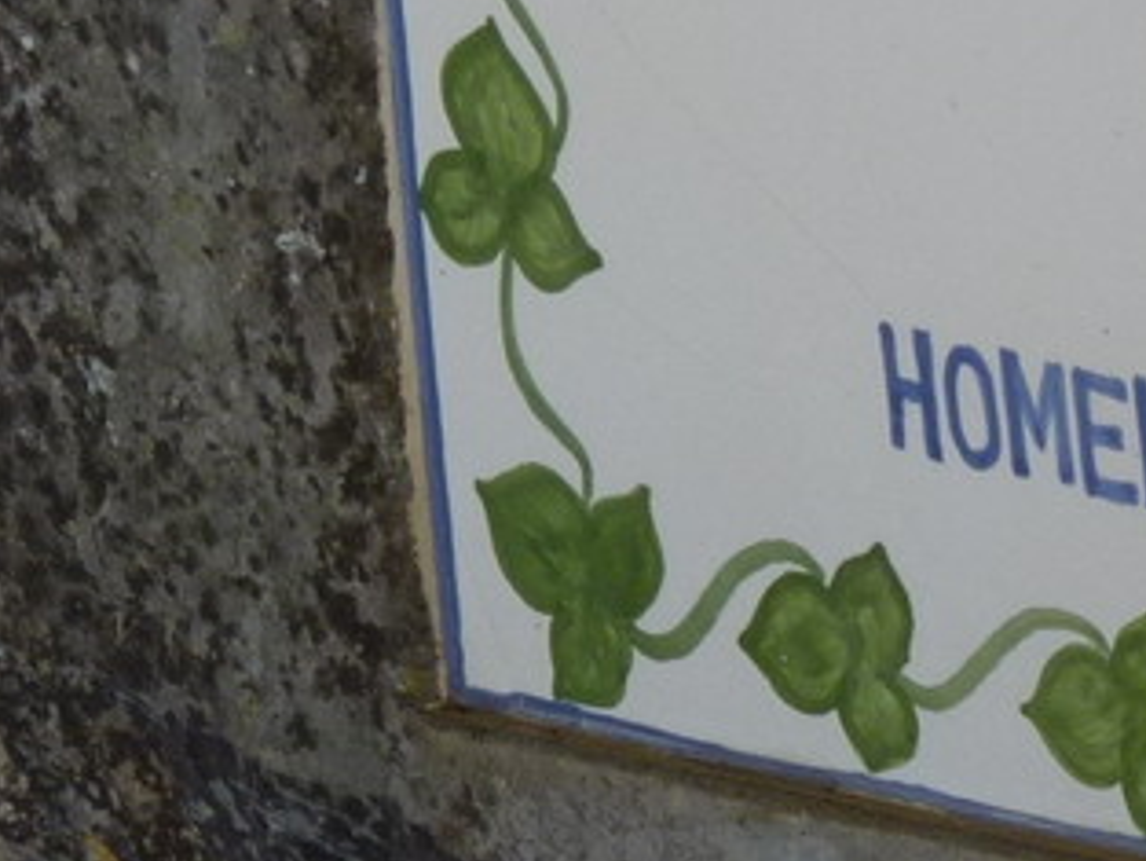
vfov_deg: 2.3
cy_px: -220
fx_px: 20997
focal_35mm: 634
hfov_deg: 3.1
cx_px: 1490
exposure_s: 1/400
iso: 80
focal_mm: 27.5
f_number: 5.6
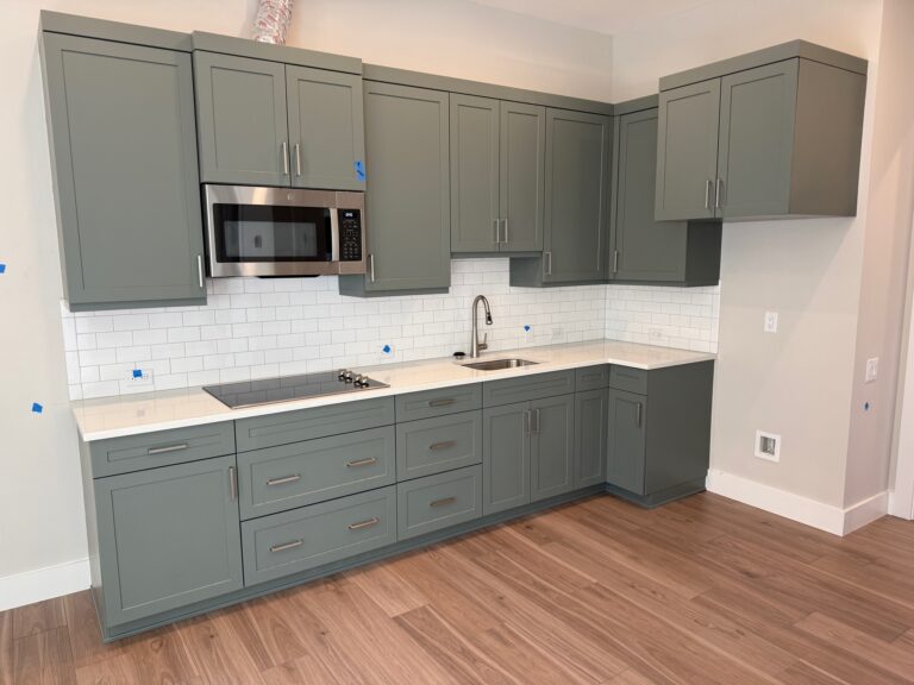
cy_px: 342
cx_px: 457
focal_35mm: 24
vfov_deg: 56.8
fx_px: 634
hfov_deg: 71.6
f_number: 1.78
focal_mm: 6.76
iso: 125
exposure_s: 1/120
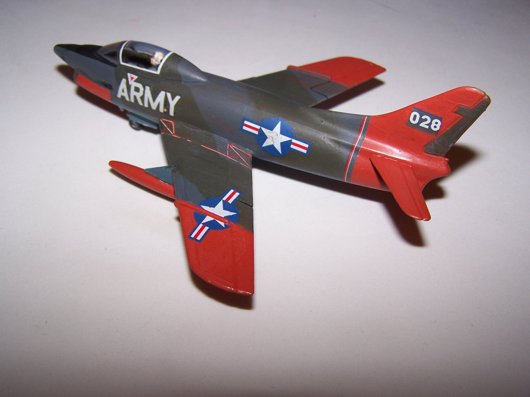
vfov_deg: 37.7
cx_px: 265
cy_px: 198
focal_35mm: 38
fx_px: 582
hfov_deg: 49.0
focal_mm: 6.3
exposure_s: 1/60
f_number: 2.8
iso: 80
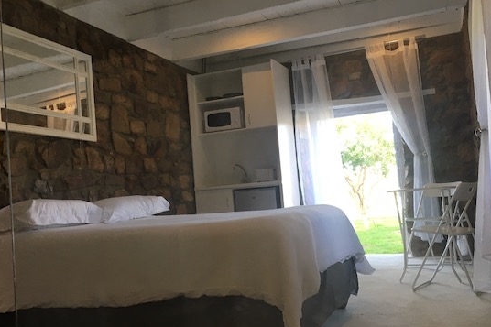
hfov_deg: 53.1
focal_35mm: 36
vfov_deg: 36.8
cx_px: 246
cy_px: 161
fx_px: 491
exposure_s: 1/33
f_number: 2.2
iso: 32
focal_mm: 4.15
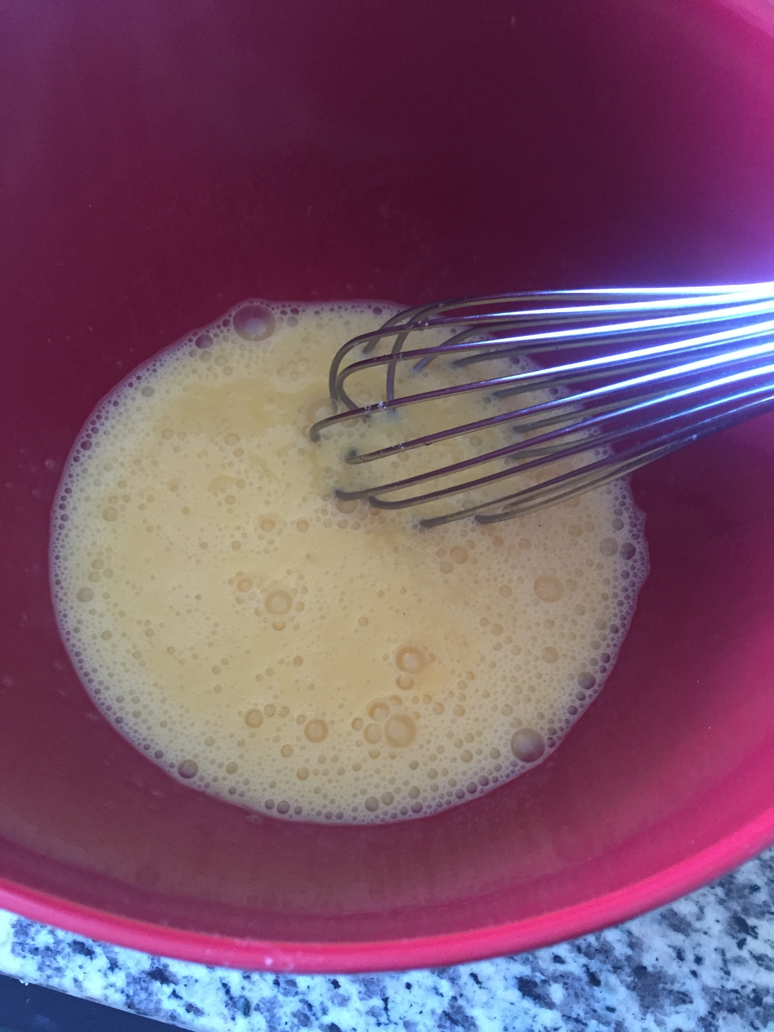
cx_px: 387
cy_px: 516
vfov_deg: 61.7
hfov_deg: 48.2
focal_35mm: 29
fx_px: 865
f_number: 2.2
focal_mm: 4.15
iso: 250
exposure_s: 1/20
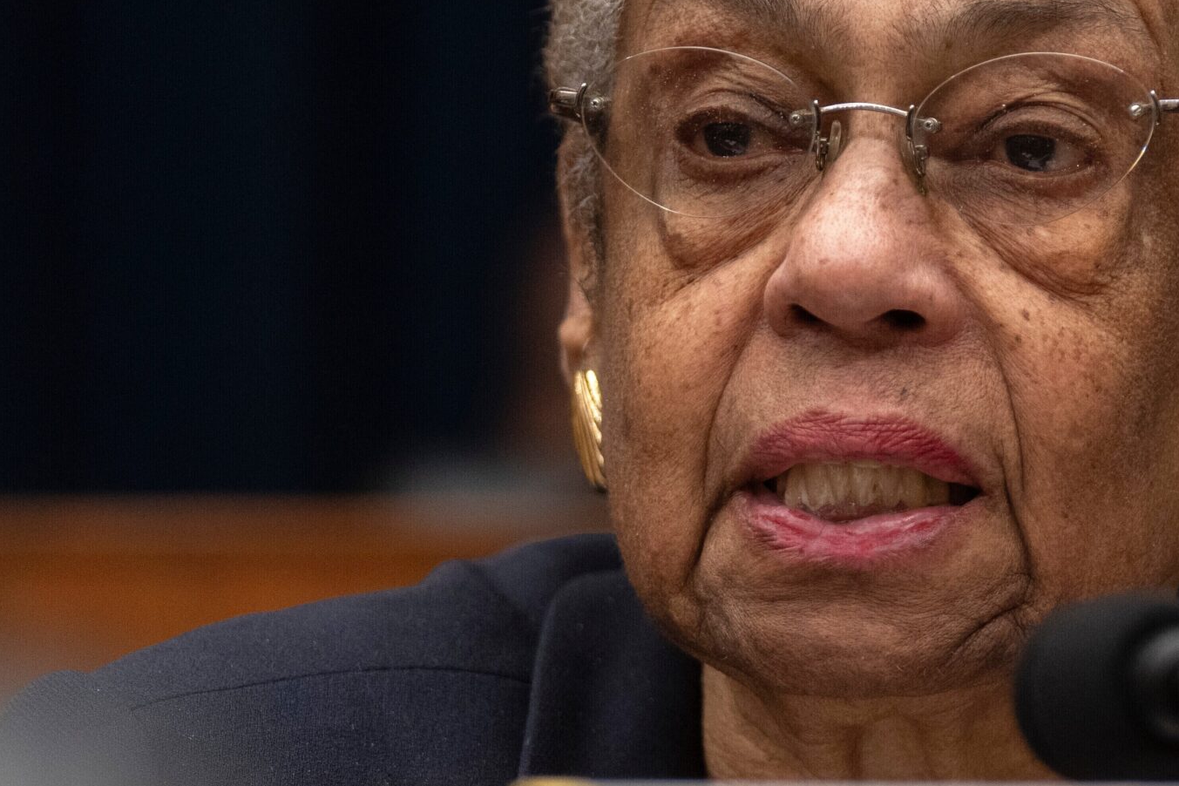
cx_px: 972
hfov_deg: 5.3
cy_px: 330
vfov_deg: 3.6
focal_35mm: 386
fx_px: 12641
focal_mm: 136
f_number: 2.8
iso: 2000
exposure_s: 1/500
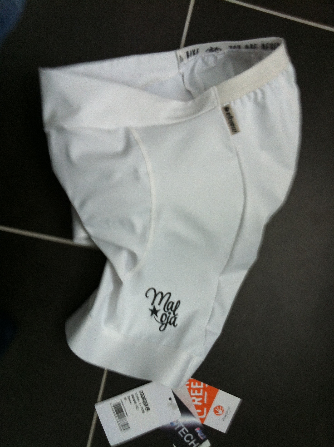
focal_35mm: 35
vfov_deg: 52.7
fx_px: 451
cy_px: 224
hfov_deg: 40.6
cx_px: 167
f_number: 2.8
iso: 80
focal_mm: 3.85
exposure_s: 1/24
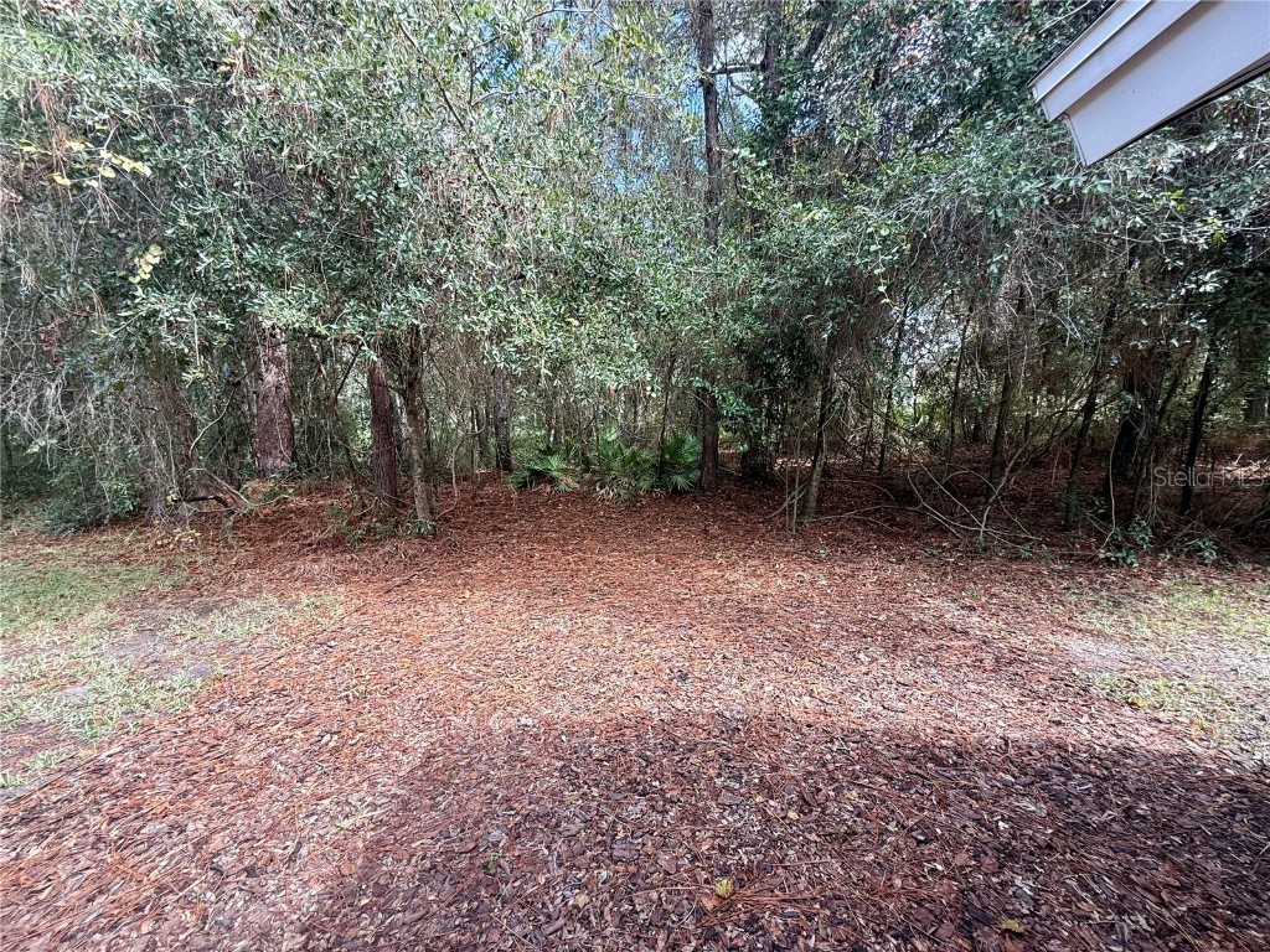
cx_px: 635
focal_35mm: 14
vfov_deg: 85.7
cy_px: 476
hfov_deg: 102.1
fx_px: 514
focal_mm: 2.22
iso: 40
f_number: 2.2
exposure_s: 1/102
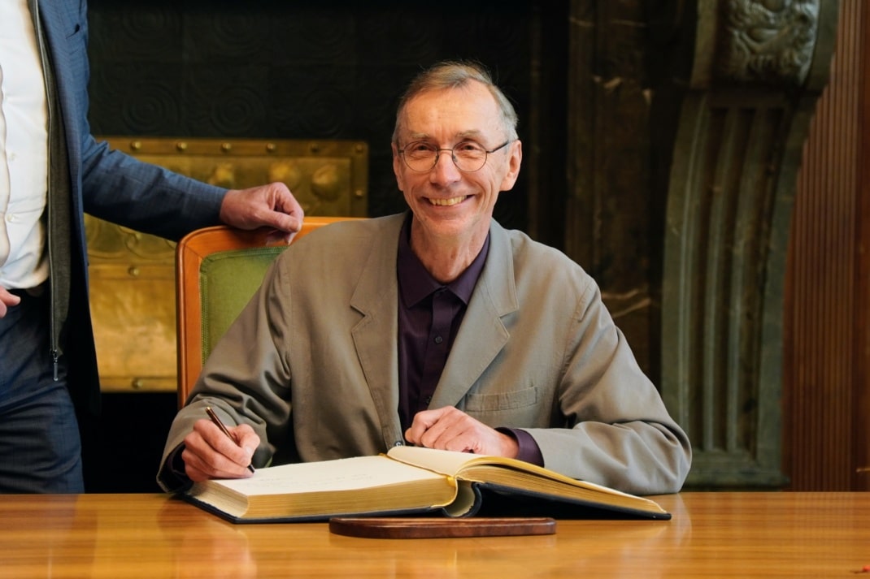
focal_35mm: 105
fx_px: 2537
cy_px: 290
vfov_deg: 13.0
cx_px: 435
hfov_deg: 19.5
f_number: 2.8
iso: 500
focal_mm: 70
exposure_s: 1/160
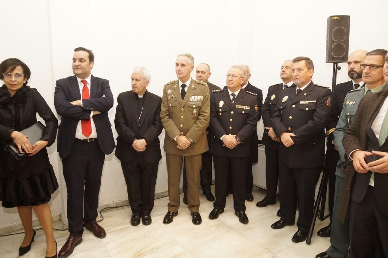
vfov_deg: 53.1
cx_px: 194
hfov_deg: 73.8
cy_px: 129
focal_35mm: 24
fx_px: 258
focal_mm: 16
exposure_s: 1/60
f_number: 5.6
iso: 800
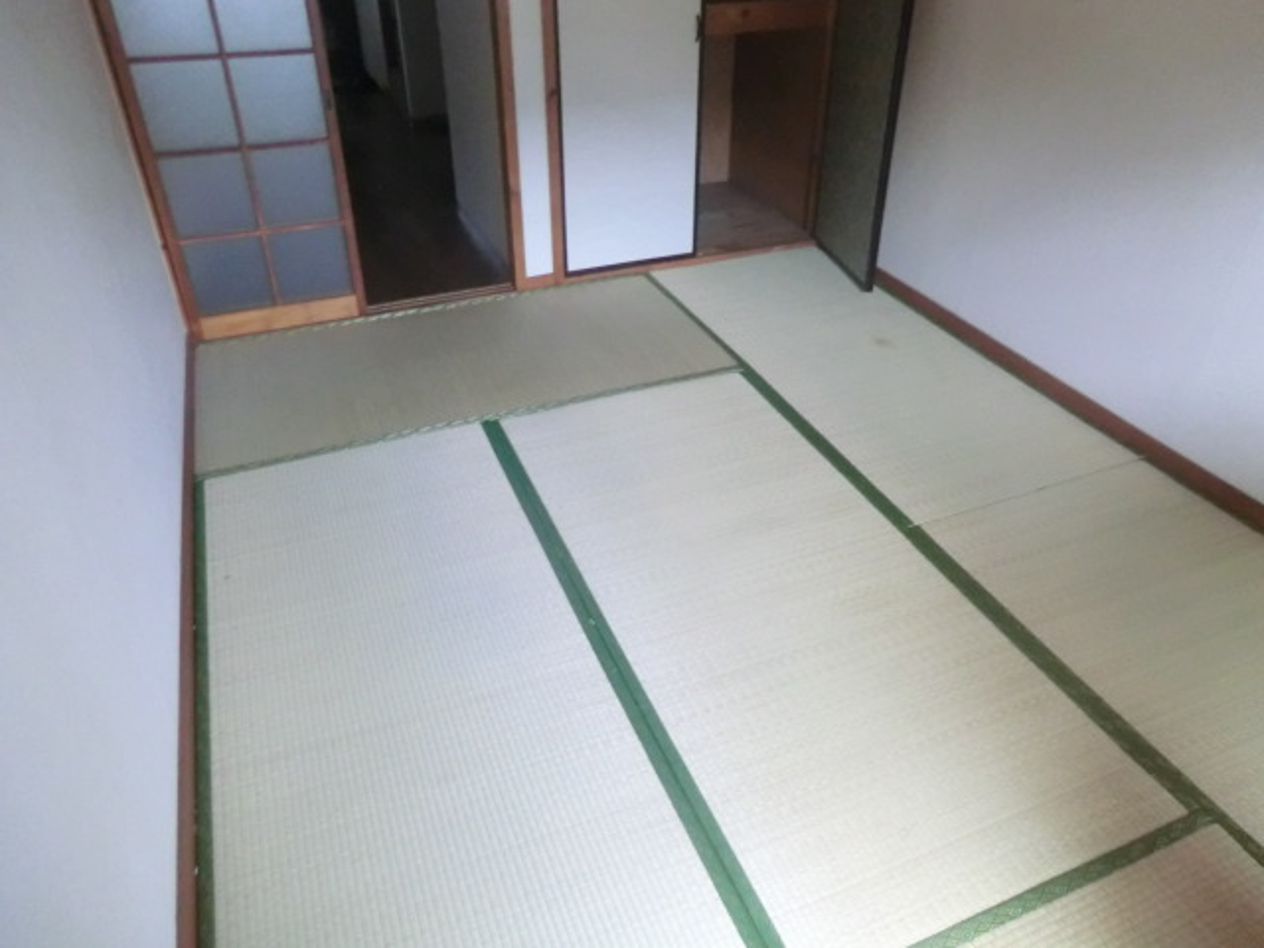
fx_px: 876
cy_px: 474
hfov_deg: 71.6
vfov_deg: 56.8
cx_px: 632
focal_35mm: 24
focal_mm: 4.3
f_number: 3.2
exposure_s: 1/20
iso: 800
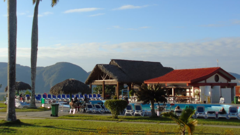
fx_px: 293
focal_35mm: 46
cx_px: 116
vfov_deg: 25.9
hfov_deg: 44.6
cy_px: 54
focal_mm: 5.2
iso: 80
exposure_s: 1/640
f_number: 3.6
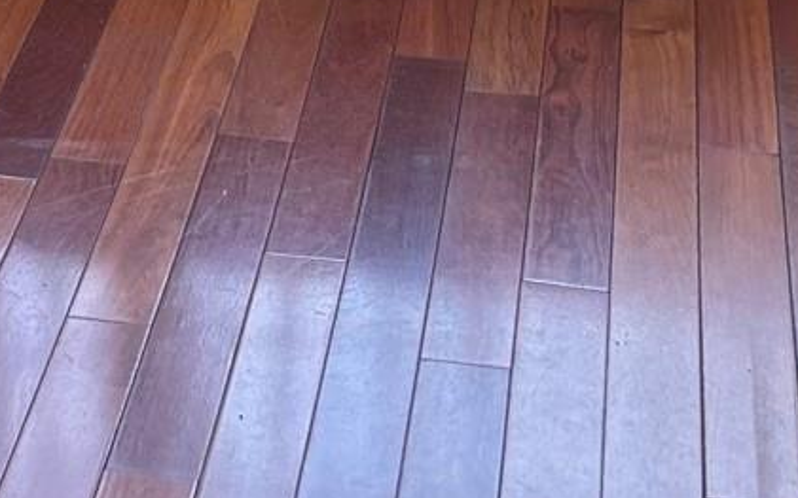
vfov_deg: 8.8
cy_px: -752
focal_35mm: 134
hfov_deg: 15.0
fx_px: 2914
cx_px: -174
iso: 40
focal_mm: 5.96
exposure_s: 1/121
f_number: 1.6
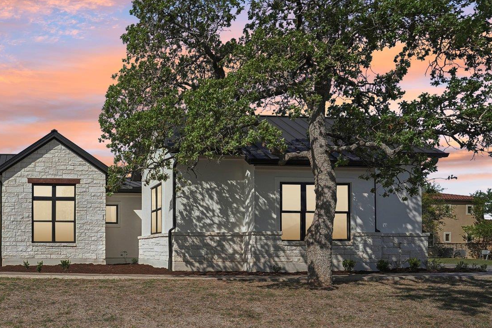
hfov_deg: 56.4
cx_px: 60
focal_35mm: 29
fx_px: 393
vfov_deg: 43.8
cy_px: 246
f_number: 8
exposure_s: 1/2000
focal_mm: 15.4
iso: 800
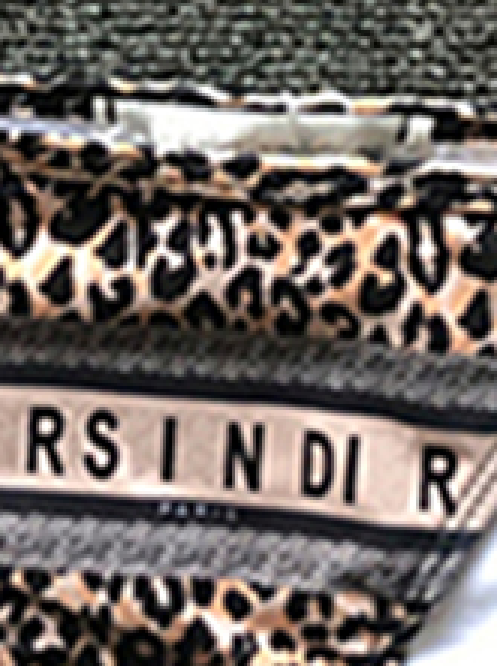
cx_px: 250
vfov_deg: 14.5
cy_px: -36
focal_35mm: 134
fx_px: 2573
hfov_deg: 11.0
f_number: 1.8
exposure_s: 1/15
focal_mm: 4
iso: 40
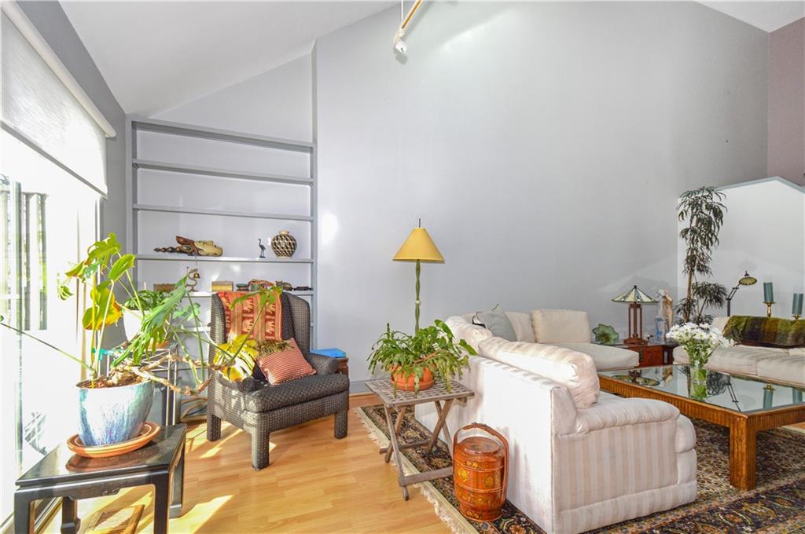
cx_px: 402
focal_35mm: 17
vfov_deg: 70.3
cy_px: 267
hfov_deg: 93.3
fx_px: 380
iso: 400
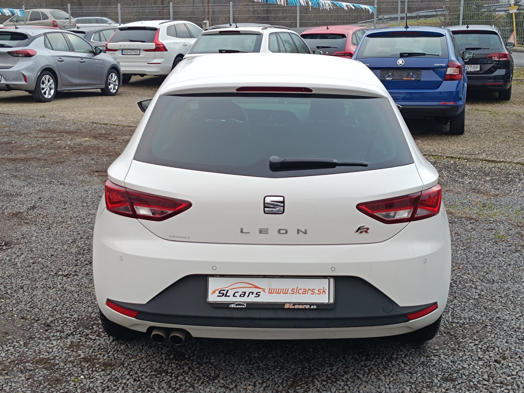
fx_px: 363
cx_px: 262
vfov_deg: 56.8
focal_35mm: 24
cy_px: 196
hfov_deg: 71.6
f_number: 1.88
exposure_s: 1/101
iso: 131
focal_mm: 5.59
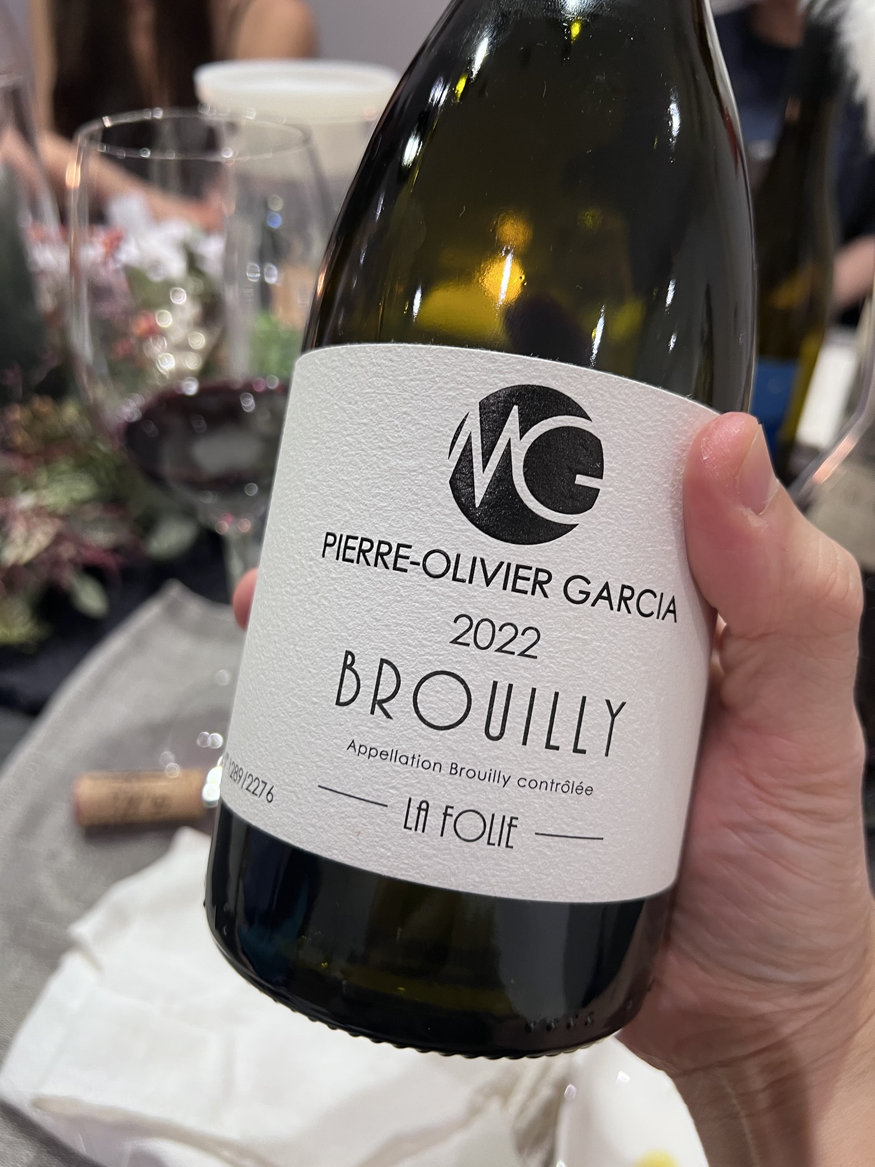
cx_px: 438
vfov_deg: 67.3
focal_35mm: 26
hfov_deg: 53.1
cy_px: 584
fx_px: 876
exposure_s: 1/50
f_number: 1.5
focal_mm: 5.7
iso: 100
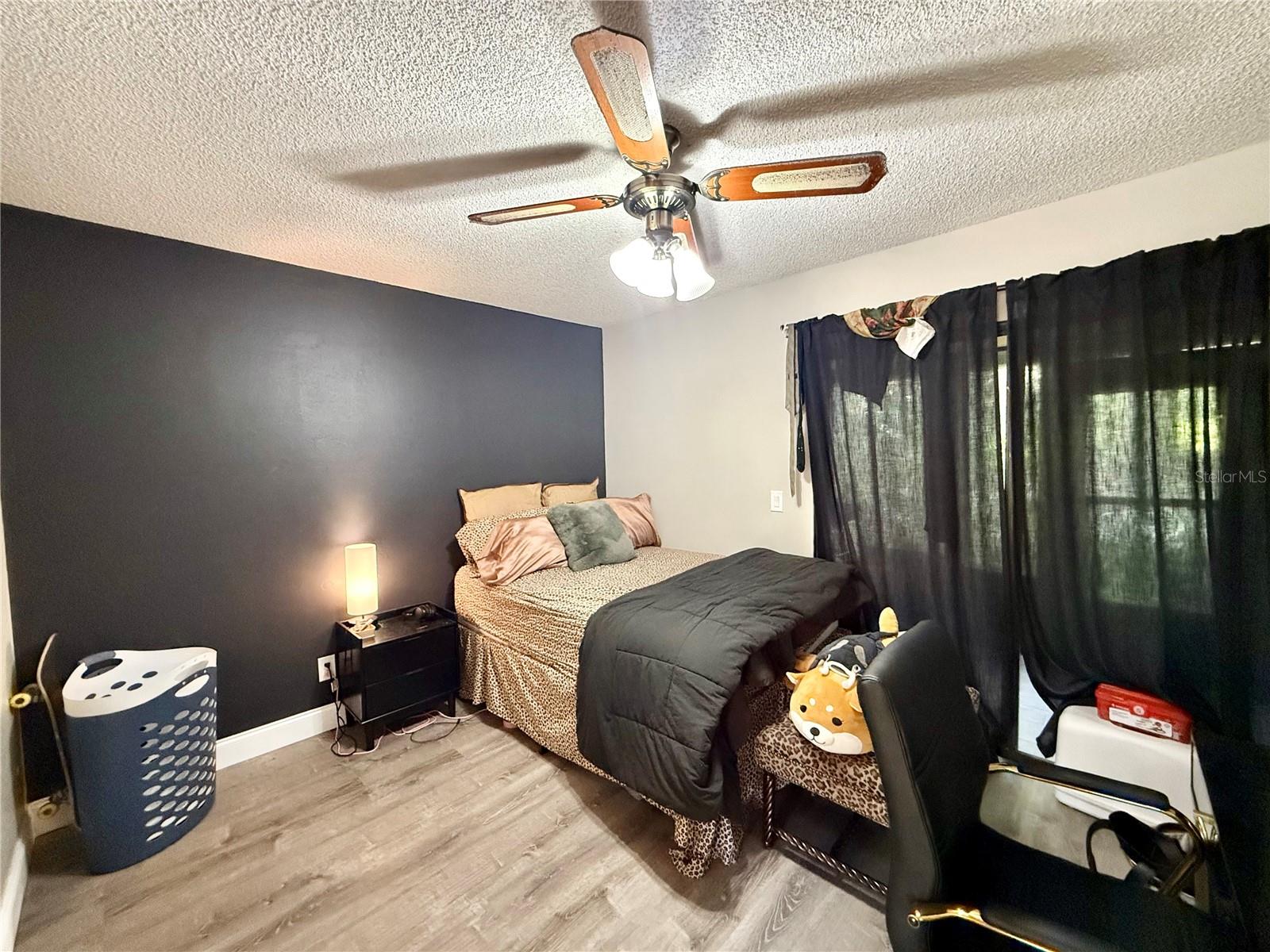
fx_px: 514
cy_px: 476
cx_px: 635
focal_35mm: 14
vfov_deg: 85.7
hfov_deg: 102.1
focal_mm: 2.22
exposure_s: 1/60
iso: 1000
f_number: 2.2
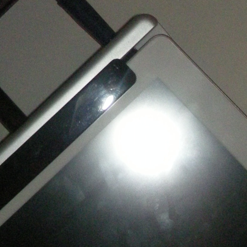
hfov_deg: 13.5
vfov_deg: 13.0
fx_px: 1041
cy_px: -87
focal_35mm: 129
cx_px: 72
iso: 400
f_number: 2.8
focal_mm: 5.7
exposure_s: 1/8
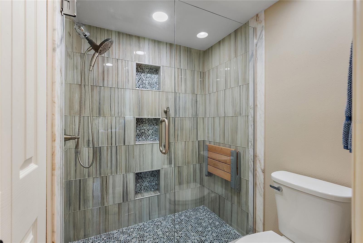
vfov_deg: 72.1
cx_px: 182
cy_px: 122
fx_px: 166
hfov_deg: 94.9
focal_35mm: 16
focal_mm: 16.5
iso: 1600
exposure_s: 1/60
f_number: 5
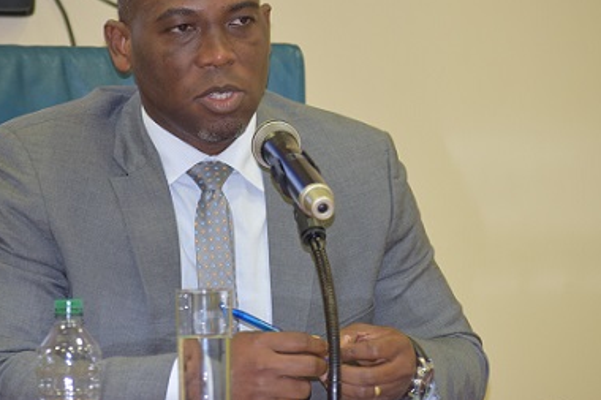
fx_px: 3733
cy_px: 123
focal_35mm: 224
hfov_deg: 9.2
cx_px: 255
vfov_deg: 6.1
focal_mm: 105
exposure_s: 1/80
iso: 800
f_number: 4.5
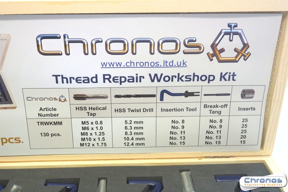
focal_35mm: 45
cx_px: 144
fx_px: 360
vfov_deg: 29.9
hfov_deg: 43.6
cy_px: 96
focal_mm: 30
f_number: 8
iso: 2000
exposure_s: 1/160
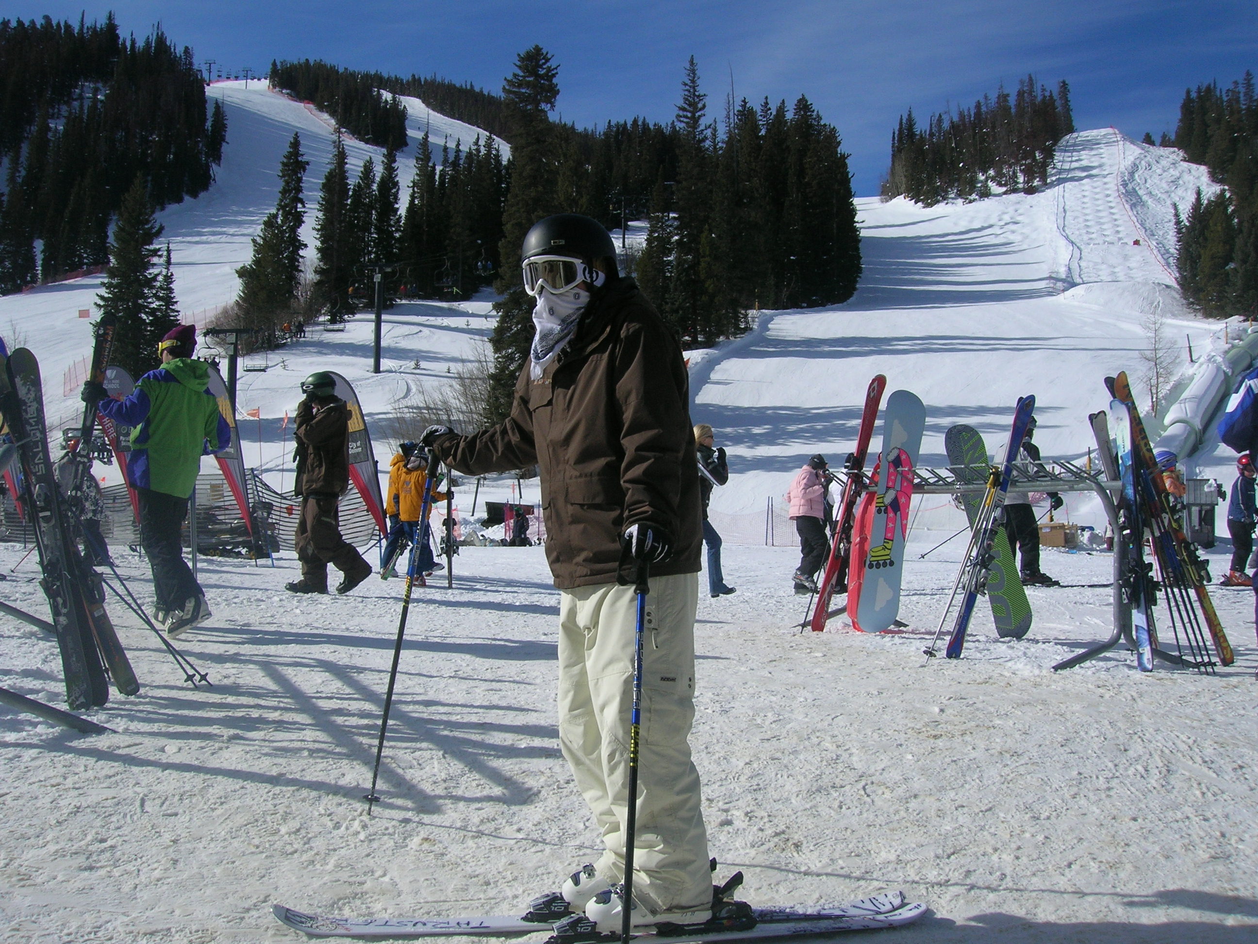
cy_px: 472
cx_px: 629
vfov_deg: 41.8
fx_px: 1236
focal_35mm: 34
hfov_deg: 54.0
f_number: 4.9
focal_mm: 5.7
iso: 50
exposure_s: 1/883
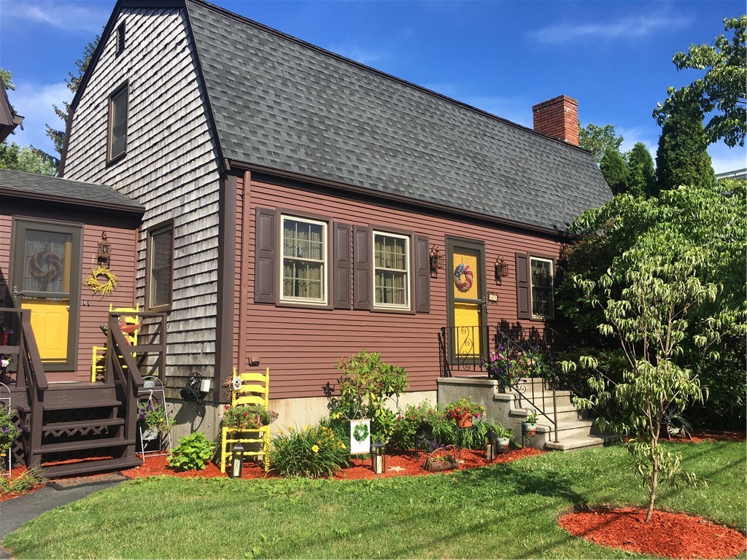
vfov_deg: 48.2
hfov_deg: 61.7
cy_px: 280
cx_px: 374
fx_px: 626
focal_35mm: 29
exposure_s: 1/1326
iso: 25
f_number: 2.2
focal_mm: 4.15
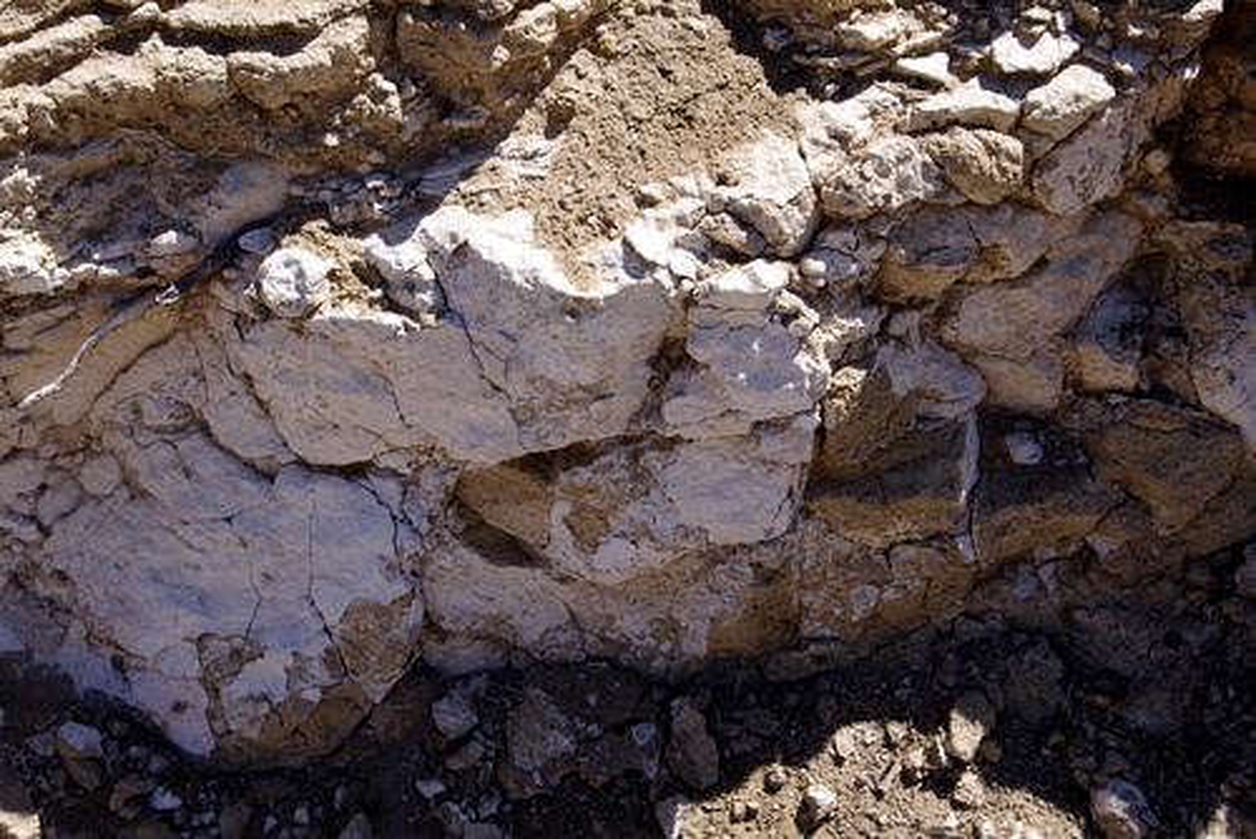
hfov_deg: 38.2
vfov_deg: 26.0
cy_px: 420
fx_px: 1815
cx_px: 628
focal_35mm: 52
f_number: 8
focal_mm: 35
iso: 200
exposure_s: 1/400
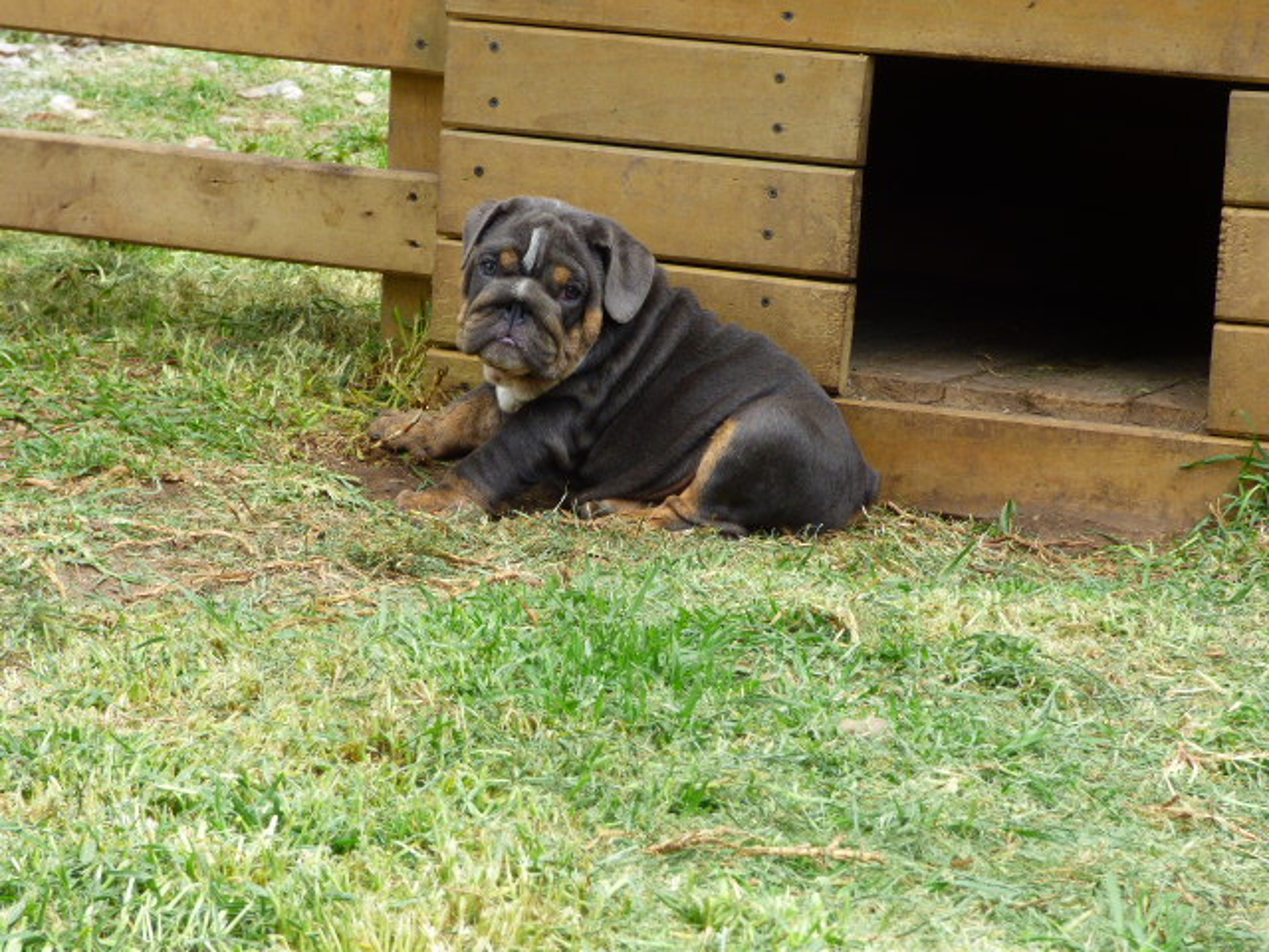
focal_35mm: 122
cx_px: 634
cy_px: 476
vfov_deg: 12.1
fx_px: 4472
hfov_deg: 16.1
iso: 100
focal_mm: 20.04
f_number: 5
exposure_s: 1/125
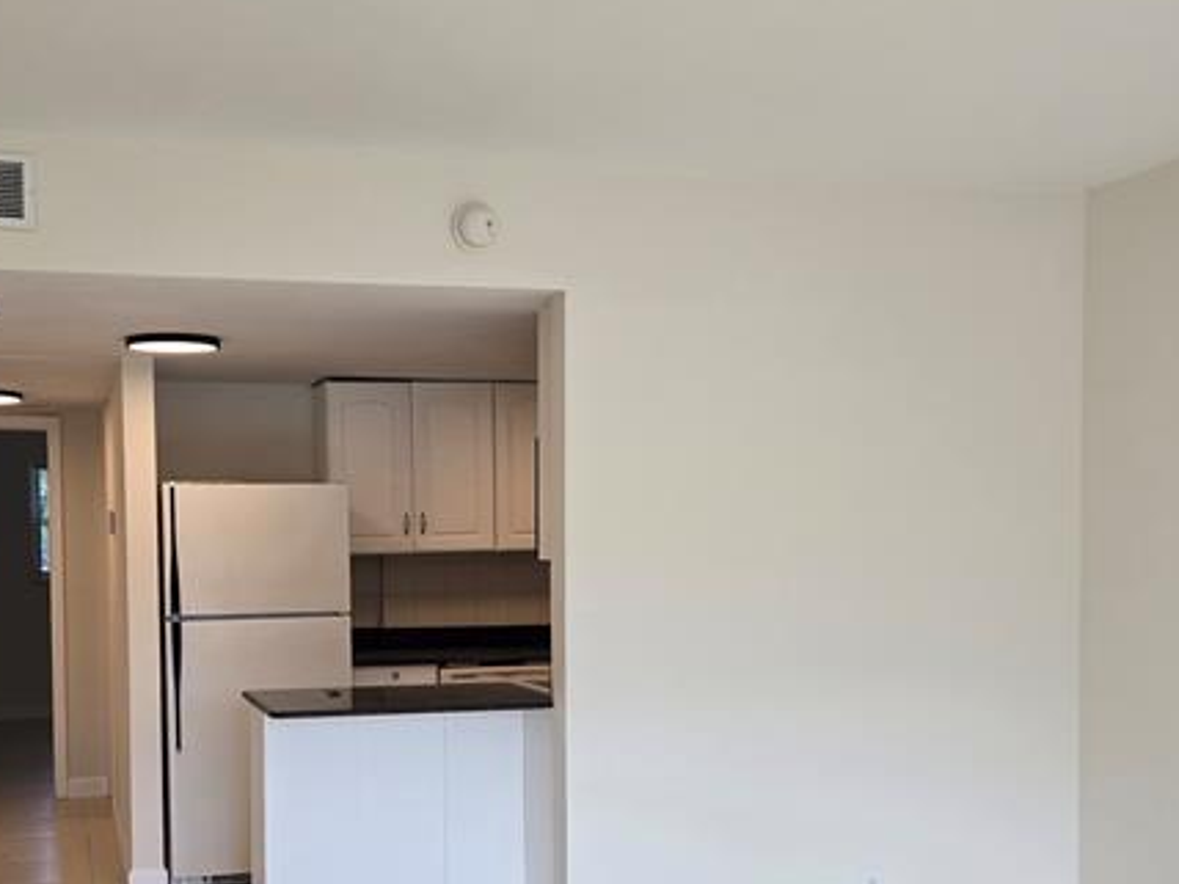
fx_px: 1465
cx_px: 444
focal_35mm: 43
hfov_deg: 43.5
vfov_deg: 33.2
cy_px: 611
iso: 32
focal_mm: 5.4
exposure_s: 1/120
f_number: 1.8
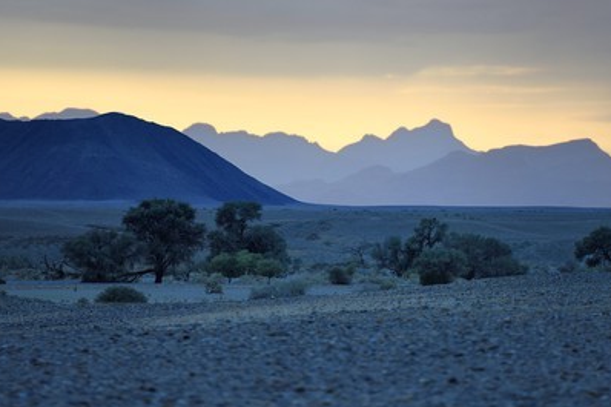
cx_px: 318
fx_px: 3579
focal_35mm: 211
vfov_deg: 6.5
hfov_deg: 9.8
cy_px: 213
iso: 800
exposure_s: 1/500
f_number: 3.2
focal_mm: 200
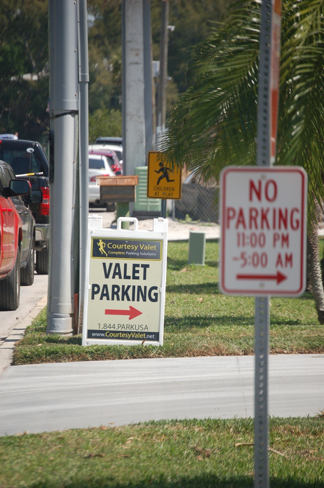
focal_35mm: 262
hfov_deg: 5.2
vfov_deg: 7.9
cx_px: 162
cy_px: 244
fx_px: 3551
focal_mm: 175
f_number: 5.6
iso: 400
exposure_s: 1/1600
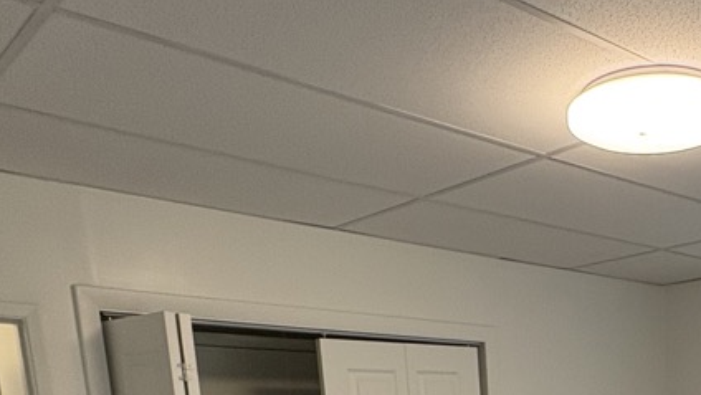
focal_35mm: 46
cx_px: 635
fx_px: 855
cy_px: 607
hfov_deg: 41.0
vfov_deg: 21.5
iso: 125
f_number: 2.2
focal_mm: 2.22
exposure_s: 1/60
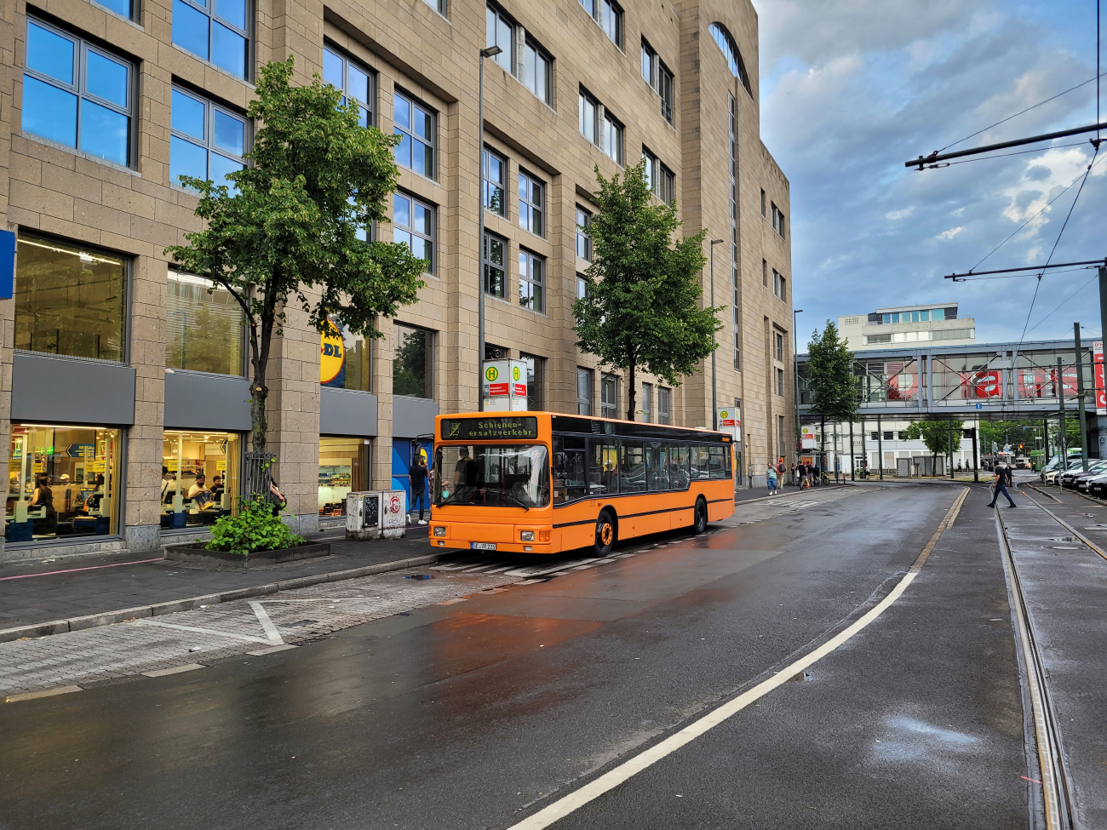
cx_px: 554
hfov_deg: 67.3
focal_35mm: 26
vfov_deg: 53.1
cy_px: 415
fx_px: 831
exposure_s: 1/100
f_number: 1.8
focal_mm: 5.4
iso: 50
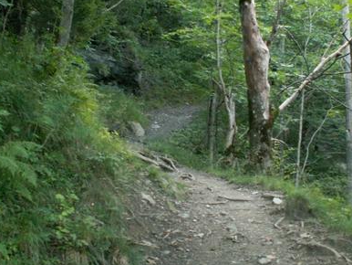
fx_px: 590
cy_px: 114
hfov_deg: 33.2
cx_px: 192
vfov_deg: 25.2
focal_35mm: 58
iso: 160
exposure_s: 1/30
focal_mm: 5.86
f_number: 2.8
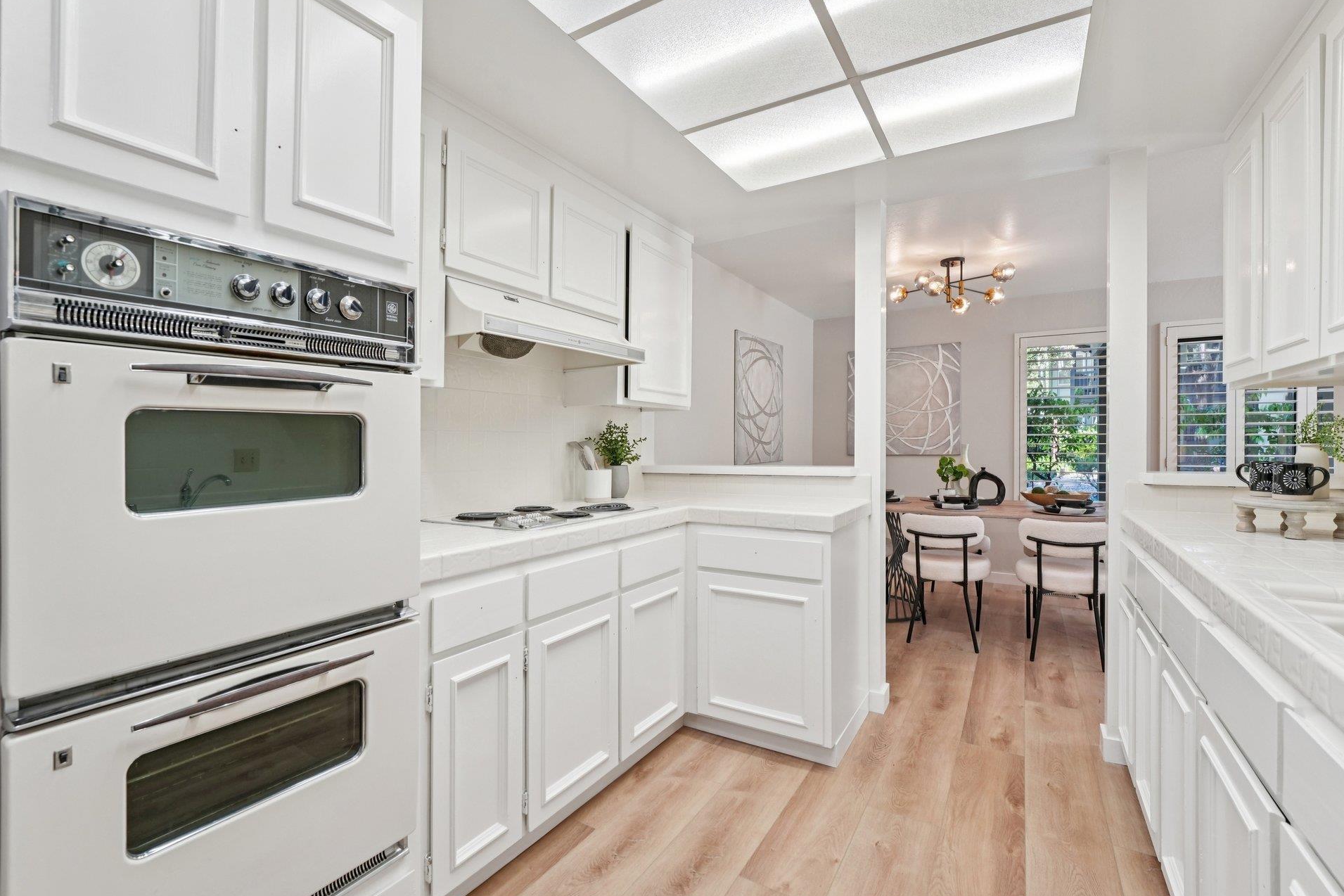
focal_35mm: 15
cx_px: 652
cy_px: 437
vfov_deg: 77.3
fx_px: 560
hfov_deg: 100.4
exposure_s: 1/30
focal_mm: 14
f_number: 8
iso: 640
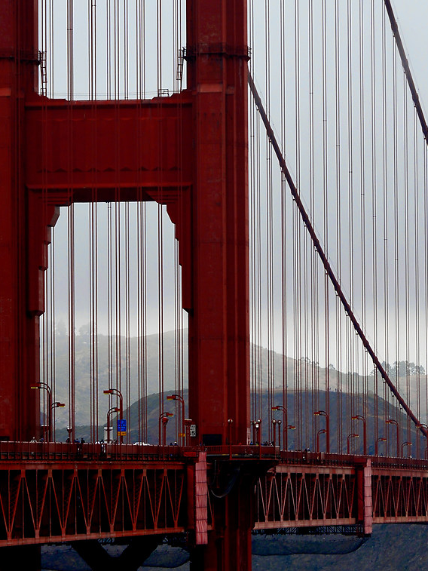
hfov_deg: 4.9
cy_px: 132
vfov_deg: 6.5
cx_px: 373
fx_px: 5027
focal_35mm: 305
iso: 100
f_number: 7.1
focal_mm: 100
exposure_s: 1/200
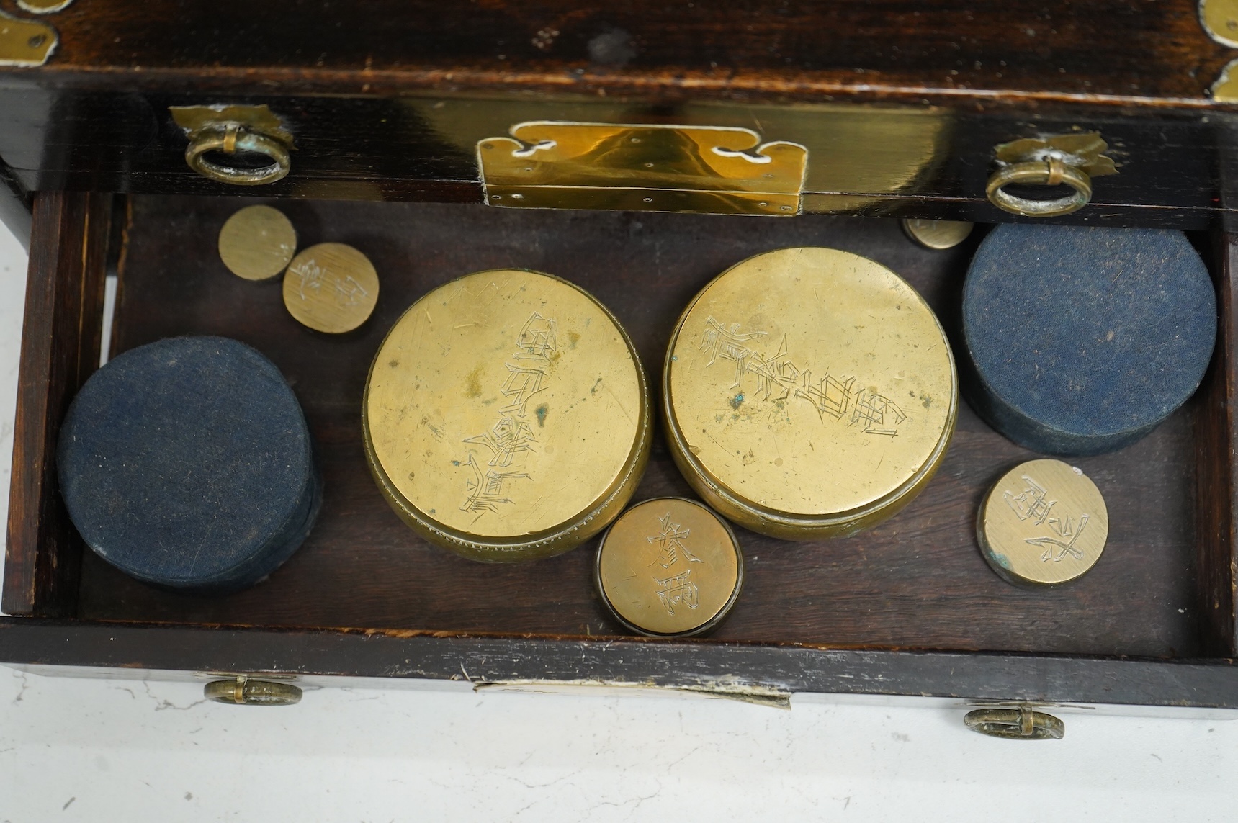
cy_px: 412
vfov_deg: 24.6
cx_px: 619
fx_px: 1890
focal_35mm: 55
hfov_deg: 36.3
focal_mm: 55
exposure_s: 1/80
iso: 2500
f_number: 5.6
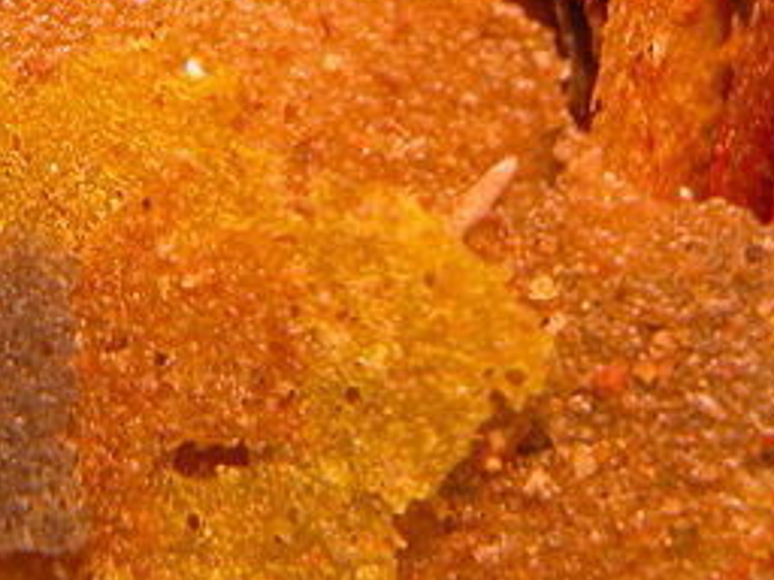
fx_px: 7468
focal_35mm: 334
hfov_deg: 5.9
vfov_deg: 4.4
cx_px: 311
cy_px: -275
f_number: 3.7
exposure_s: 1/72.3
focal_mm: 27.3
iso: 100
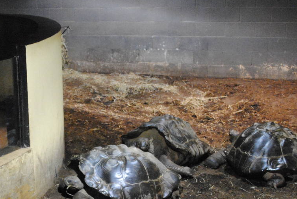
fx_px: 578
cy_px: 165
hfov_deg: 28.5
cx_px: 85
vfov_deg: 19.3
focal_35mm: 70
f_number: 4
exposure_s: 1/25
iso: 1600
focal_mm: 22
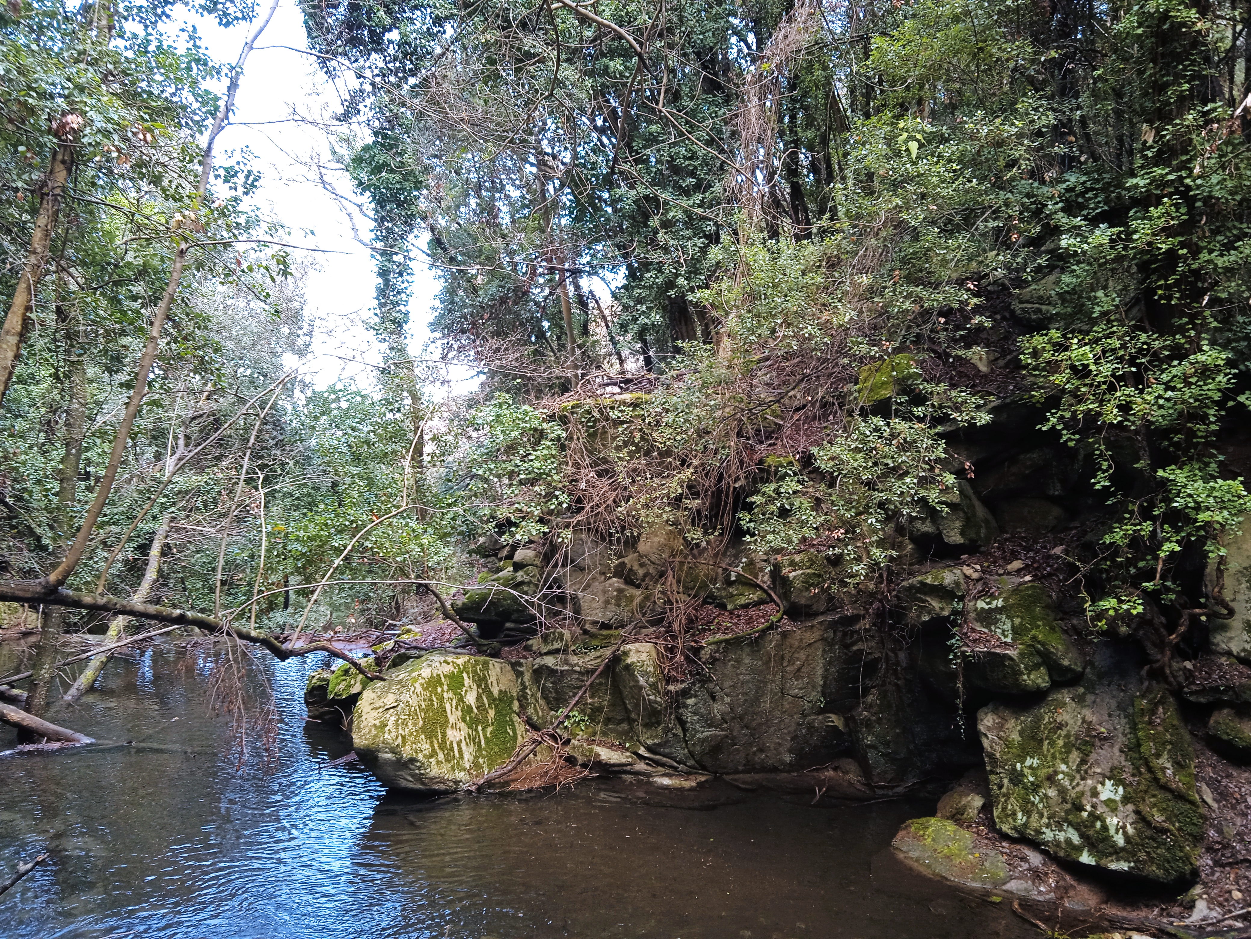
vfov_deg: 49.7
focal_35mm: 28
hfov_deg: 63.4
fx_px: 1012
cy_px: 470
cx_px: 626
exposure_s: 1/50
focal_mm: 3.43
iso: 180
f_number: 2.2
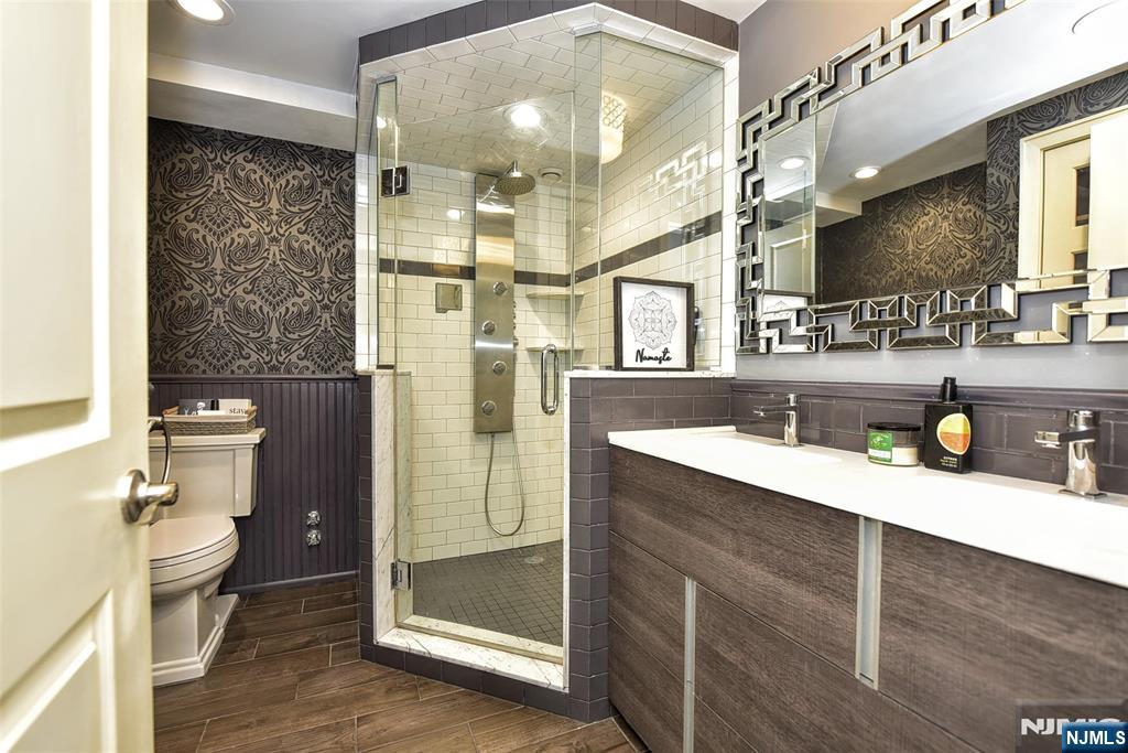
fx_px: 501
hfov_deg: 96.7
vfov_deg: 73.8
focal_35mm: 16
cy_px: 376
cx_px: 564
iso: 500
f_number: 3.5
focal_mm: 16
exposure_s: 1/50
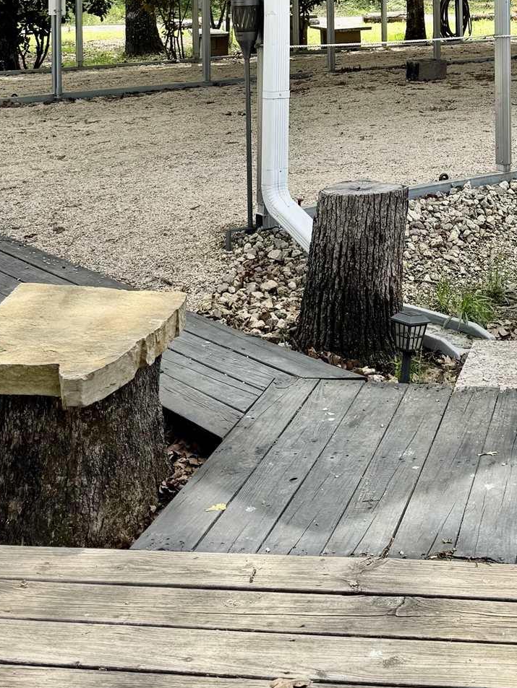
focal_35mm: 58
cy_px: -53
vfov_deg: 30.1
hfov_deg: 24.6
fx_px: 1155
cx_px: 452
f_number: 1.78
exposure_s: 1/1560
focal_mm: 6.76
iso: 80
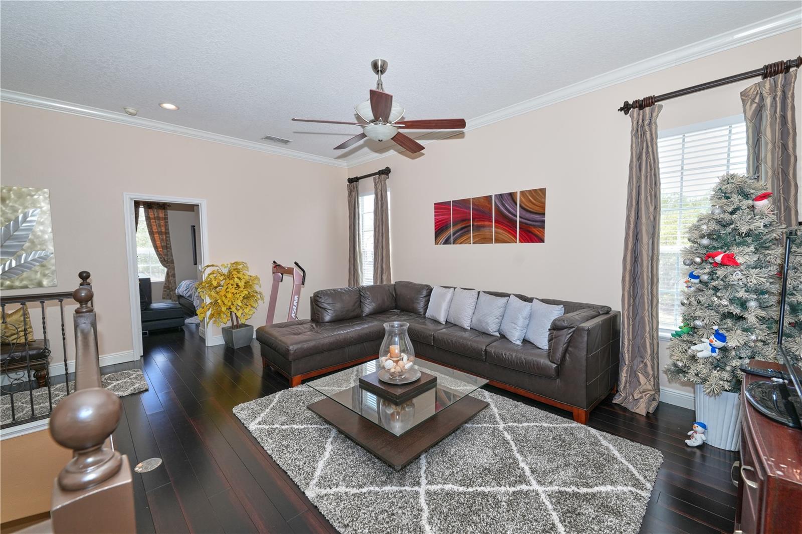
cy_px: 267
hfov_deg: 104.3
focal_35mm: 14
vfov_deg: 81.2
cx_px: 401
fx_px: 312
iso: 400
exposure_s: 1/200
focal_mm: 14
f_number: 6.3
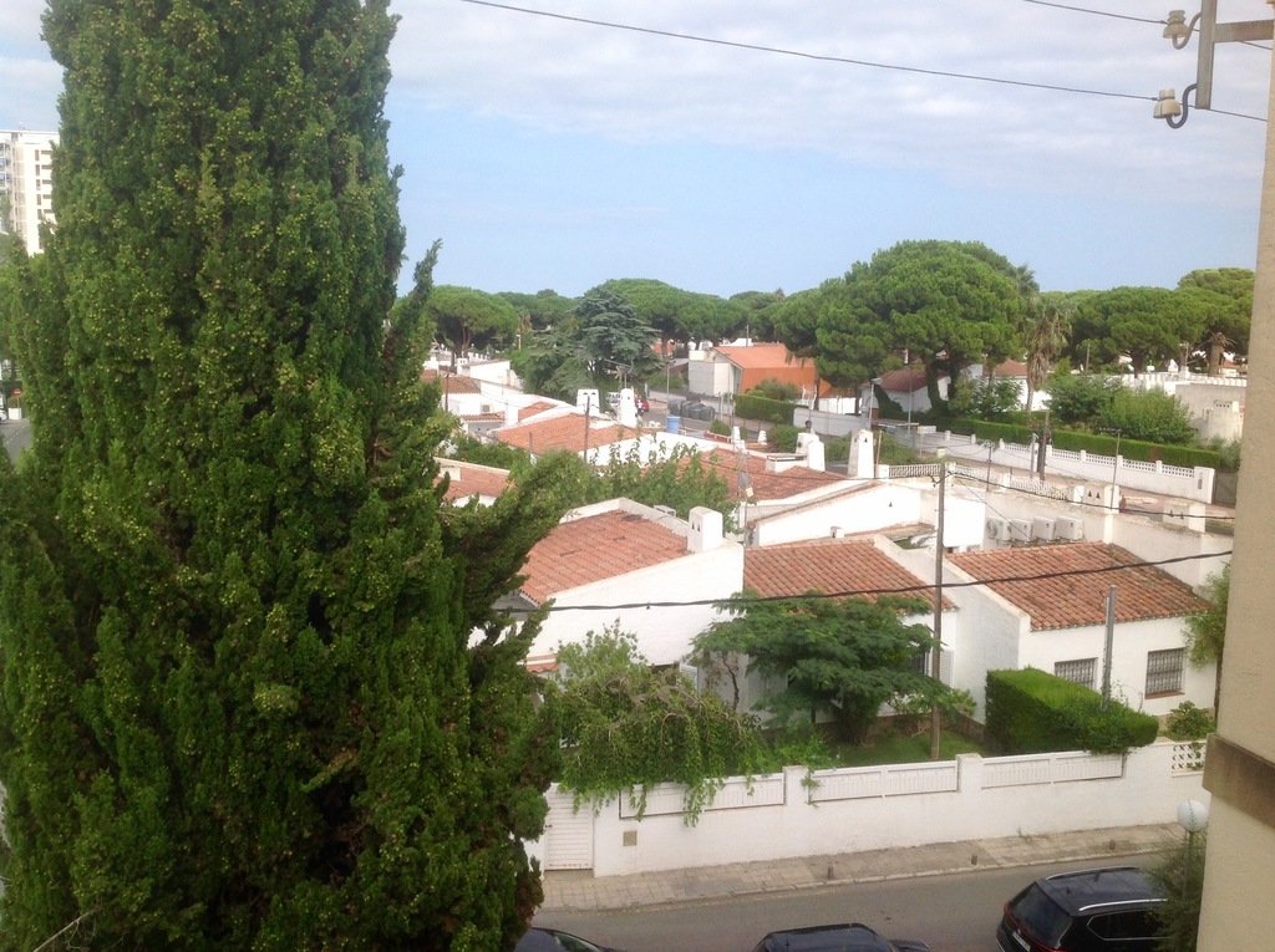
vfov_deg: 40.6
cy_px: 476
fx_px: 1287
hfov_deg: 52.7
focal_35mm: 35
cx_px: 638
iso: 50
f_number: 2.4
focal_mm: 4.28
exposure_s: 1/1374
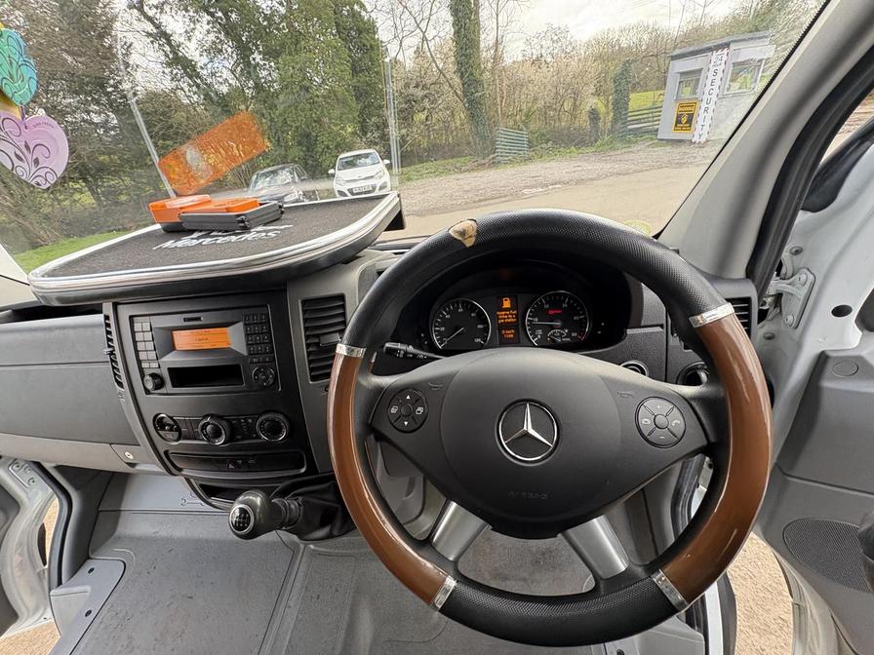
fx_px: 353
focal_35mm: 14
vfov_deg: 85.7
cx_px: 437
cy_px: 328
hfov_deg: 102.1
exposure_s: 1/99
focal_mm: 2.22
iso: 125
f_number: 2.2
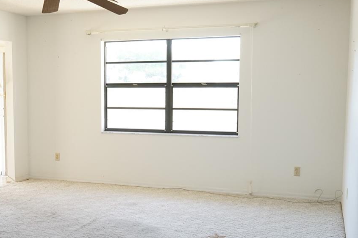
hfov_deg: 36.4
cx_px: 77
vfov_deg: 25.5
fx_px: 527
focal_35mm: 53
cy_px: 138
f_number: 6.3
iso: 1000
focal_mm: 28
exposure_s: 1/60
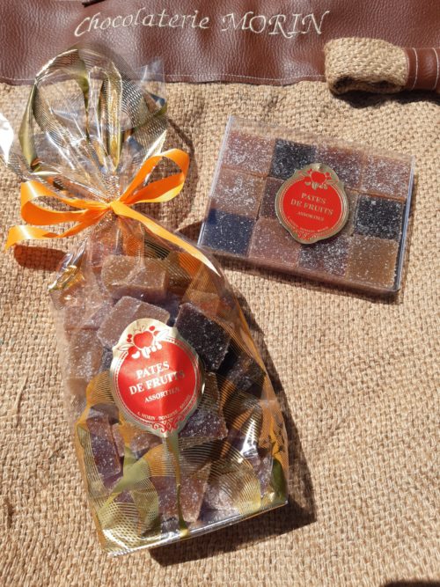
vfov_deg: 67.3
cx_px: 220
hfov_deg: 53.0
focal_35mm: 26
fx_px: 441
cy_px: 294
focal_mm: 3.92
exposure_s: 1/2481
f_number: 1.7
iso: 40
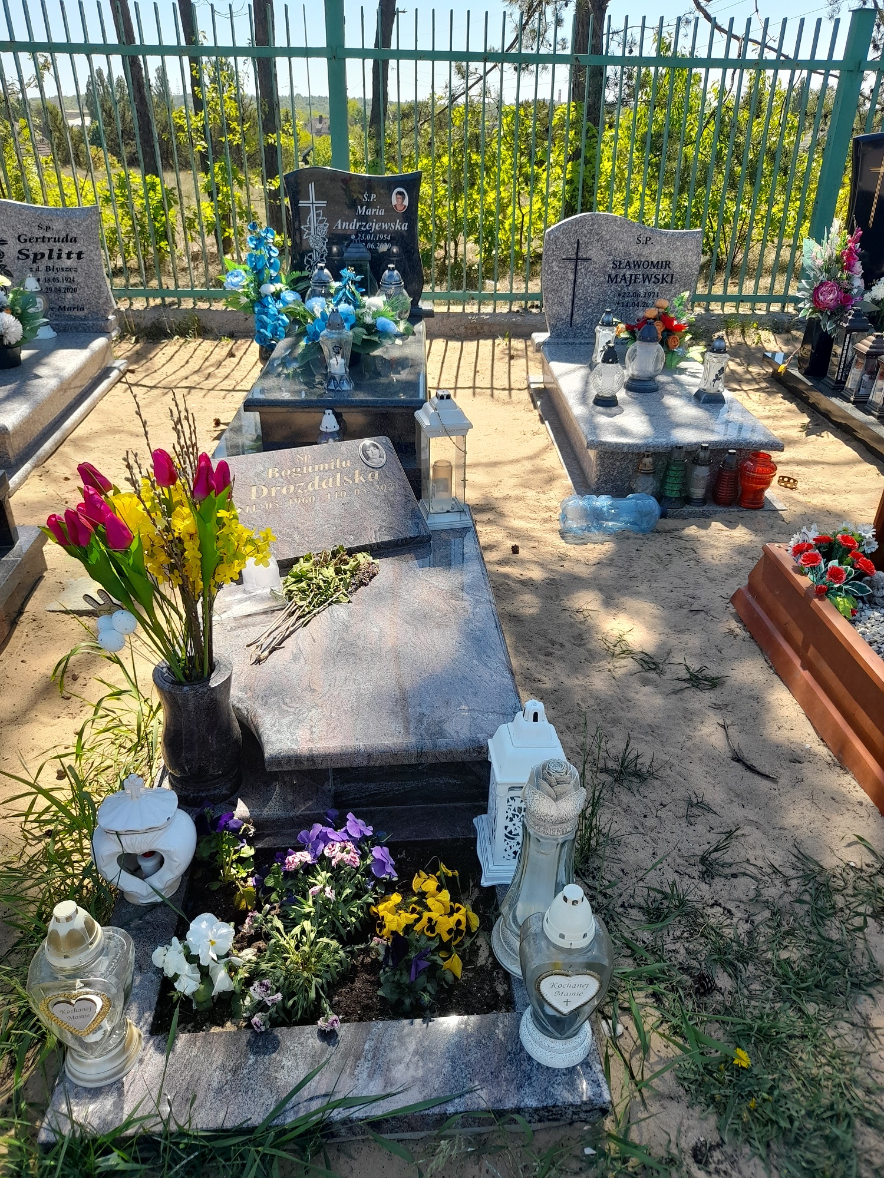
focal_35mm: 25
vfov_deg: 69.4
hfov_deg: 54.9
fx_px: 851
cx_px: 442
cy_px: 589
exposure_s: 1/264
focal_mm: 4.6
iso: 20
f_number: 2
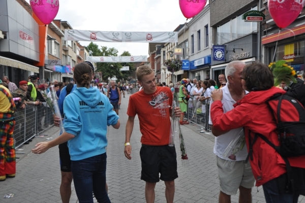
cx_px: 152
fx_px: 292
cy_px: 102
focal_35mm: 34
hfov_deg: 55.1
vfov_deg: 38.3
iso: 400
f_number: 4
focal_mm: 23
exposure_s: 1/1000
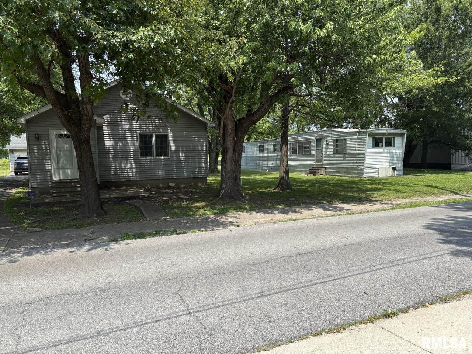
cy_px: 177
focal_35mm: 26
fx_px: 355
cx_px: 236
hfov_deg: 67.3
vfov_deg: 53.1
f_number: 1.6
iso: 50
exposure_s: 1/1848
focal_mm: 5.96
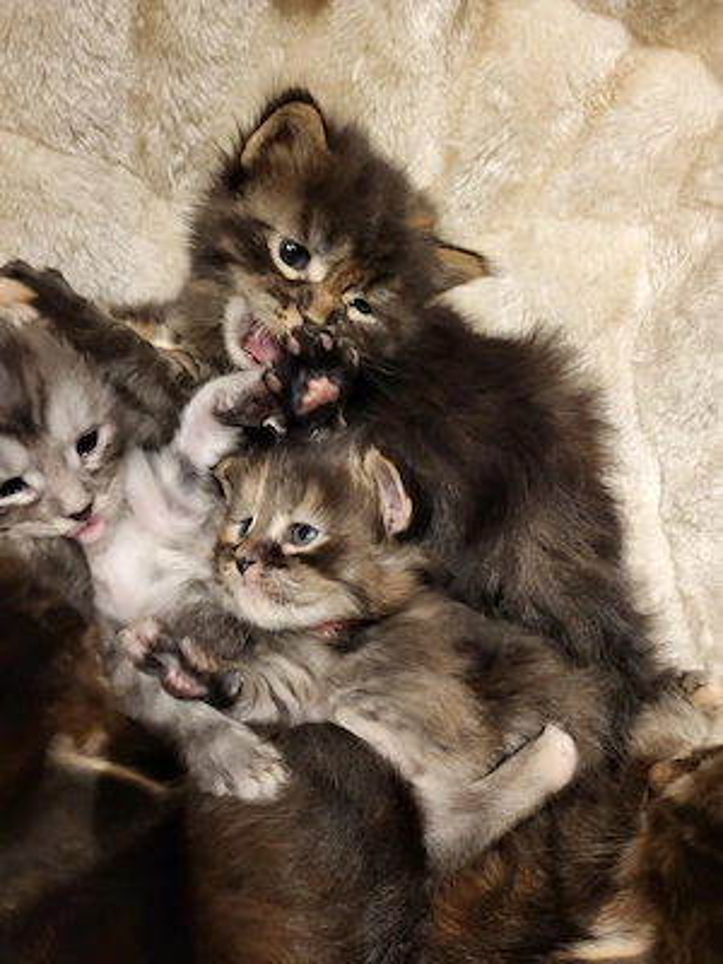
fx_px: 724
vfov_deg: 67.3
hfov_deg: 53.1
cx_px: 362
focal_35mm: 26
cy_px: 482
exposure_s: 1/50.3
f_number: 1.8
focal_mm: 5.4
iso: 400
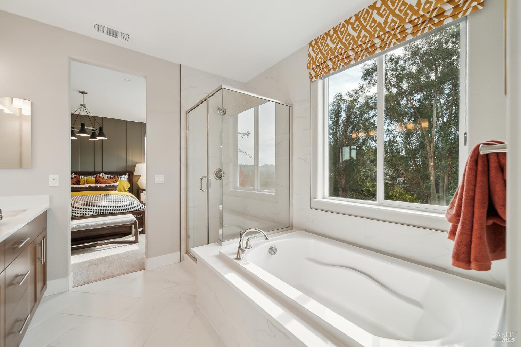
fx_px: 188
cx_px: 260
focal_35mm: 13
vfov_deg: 85.4
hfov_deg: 108.3
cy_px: 174
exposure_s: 1/80
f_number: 5.6
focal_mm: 13
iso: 100
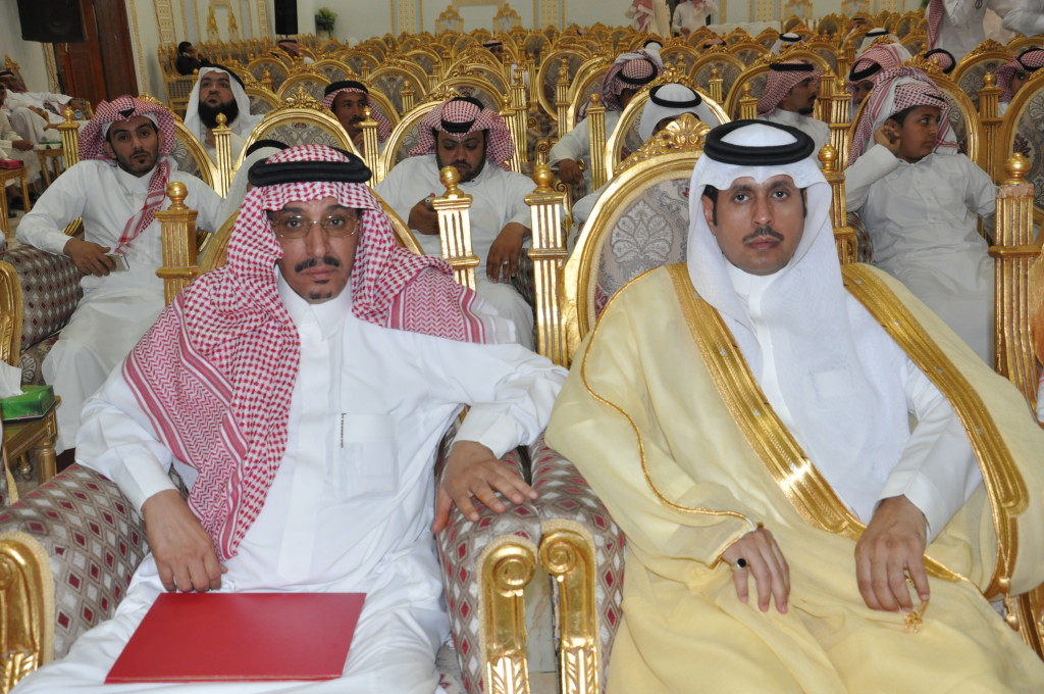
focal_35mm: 38
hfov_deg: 51.3
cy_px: 347
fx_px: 1086
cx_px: 522
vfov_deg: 35.4
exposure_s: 1/80
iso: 1000
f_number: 6.3
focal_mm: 25
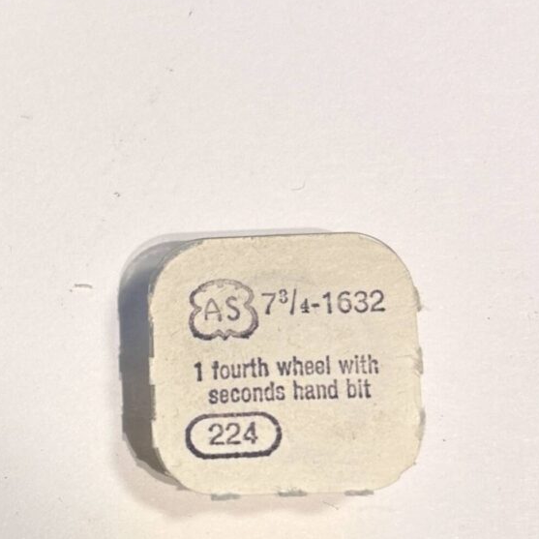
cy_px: 378
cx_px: 284
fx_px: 581
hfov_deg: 49.7
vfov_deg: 48.5
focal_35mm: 33
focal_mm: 5.7
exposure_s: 1/100
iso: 50
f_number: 1.5
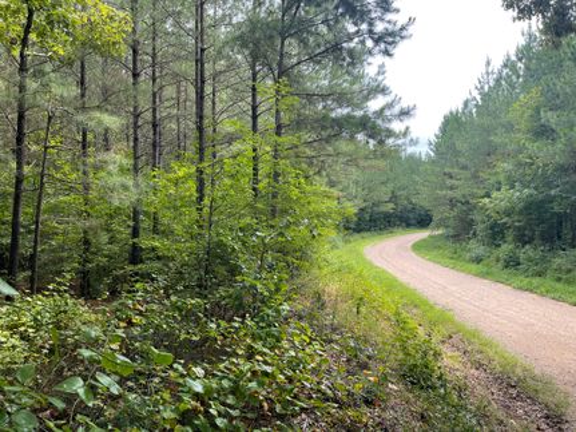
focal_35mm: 26
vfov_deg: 53.0
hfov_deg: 67.3
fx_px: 433
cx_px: 288
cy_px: 216
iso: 32
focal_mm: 5.1
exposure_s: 1/466
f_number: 1.6
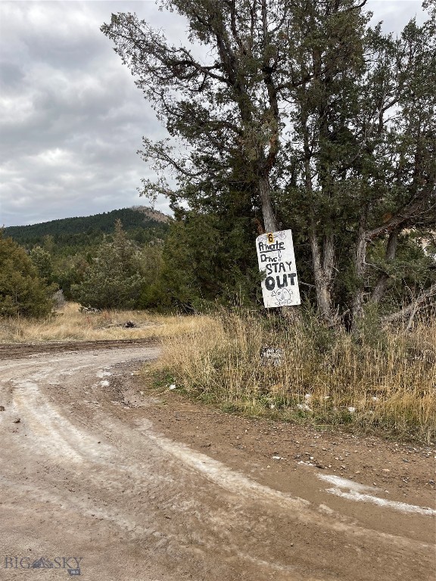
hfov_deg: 53.1
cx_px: 218
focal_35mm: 26
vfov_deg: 67.3
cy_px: 290
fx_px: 437
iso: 32
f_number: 1.6
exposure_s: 1/443
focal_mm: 4.2
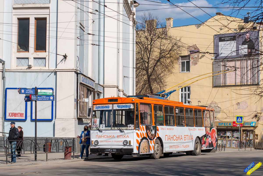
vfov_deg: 27.0
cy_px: 88
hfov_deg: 39.6
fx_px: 365
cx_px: 132
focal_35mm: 50
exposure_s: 1/800
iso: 100
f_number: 5
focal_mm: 50
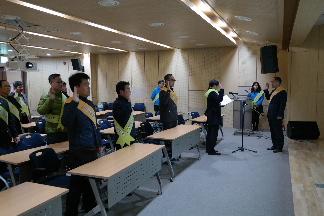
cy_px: 108
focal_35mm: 30
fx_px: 270
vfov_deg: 43.6
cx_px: 162
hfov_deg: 61.9
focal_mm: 20
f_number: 3.5
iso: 800
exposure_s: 1/40
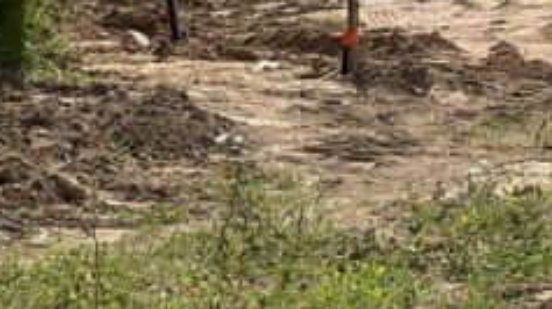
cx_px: 580
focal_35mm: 362
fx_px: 5296
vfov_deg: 3.3
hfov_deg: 5.9
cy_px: -432
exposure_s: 1/1393
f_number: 2.8
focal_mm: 9
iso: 32
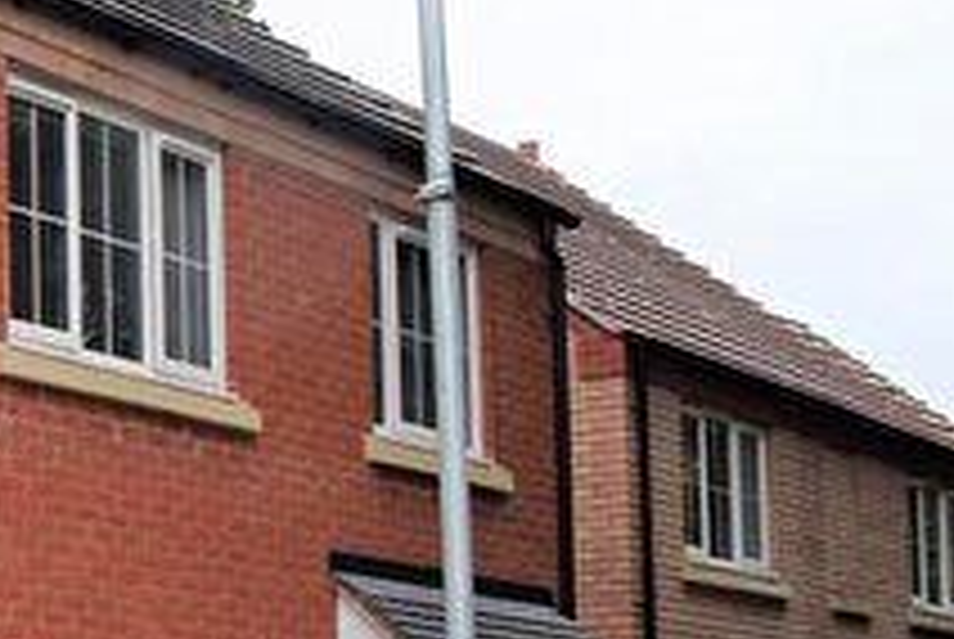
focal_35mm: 89
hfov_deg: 19.1
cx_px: -603
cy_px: 569
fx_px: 2362
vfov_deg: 15.2
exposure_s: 1/200
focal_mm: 18
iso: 100
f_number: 7.1
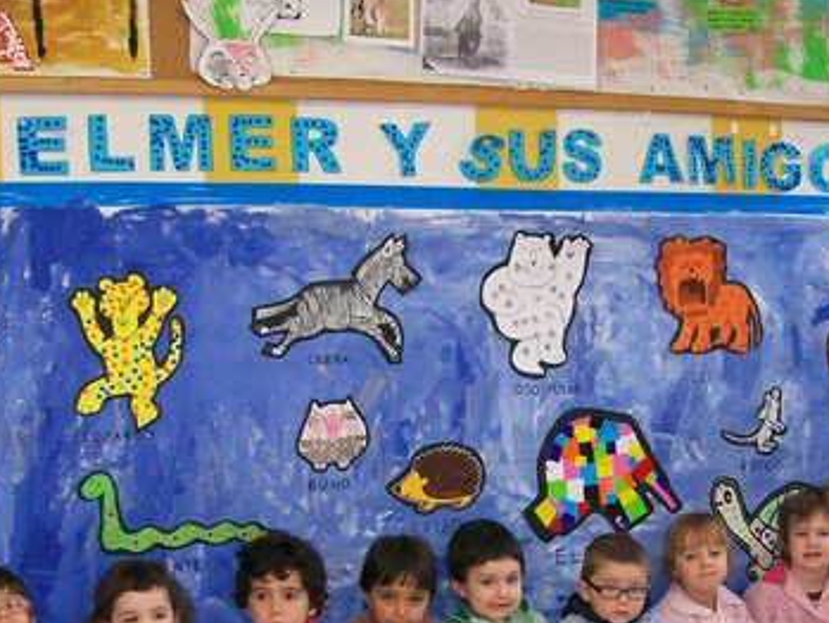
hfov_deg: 29.3
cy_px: 514
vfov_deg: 21.9
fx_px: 1581
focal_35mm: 66
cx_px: 480
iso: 200
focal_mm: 6
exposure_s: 1/64
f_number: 2.7
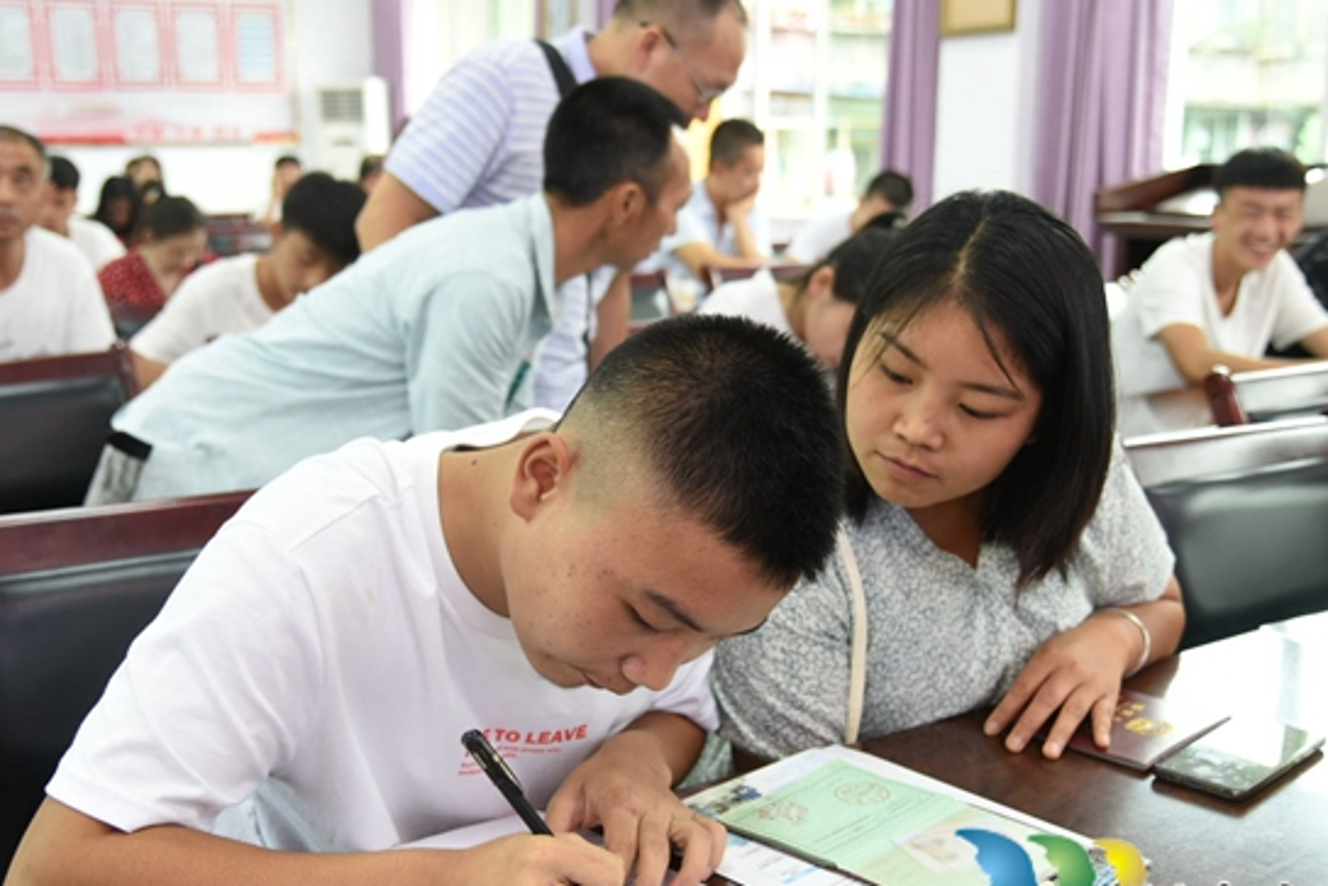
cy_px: 494
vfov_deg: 33.4
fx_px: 1476
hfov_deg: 48.4
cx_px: 647
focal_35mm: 40
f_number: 4
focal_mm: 34
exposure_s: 1/40
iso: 400
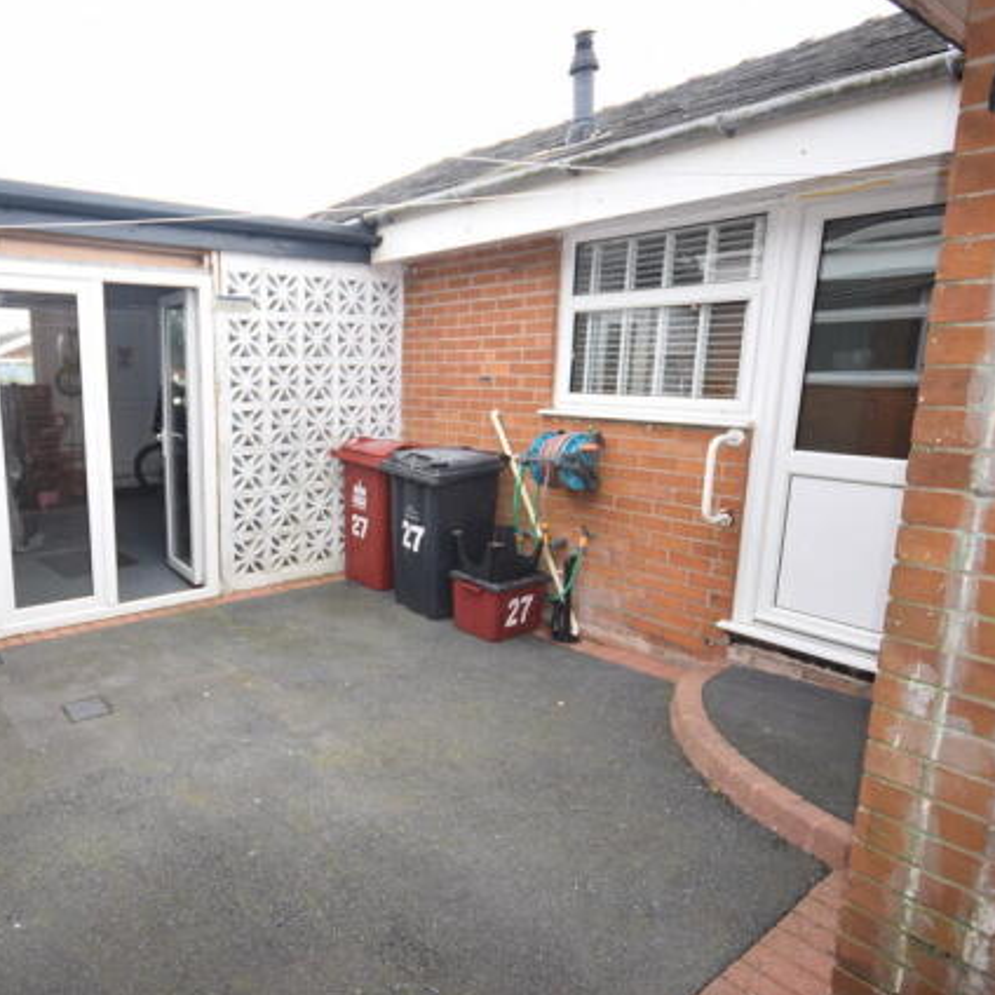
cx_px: 306
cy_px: 501
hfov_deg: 67.9
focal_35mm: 22
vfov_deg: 70.5
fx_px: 704
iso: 360
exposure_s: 1/125
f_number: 5.6
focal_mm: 11
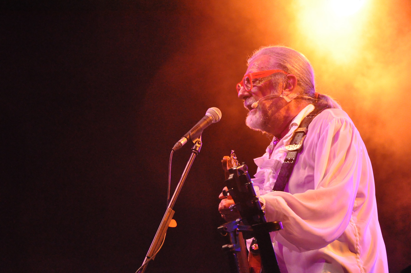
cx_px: 206
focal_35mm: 158
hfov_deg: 13.1
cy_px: 136
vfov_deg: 8.7
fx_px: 1796
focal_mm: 105
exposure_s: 1/125
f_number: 5.6
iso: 3200
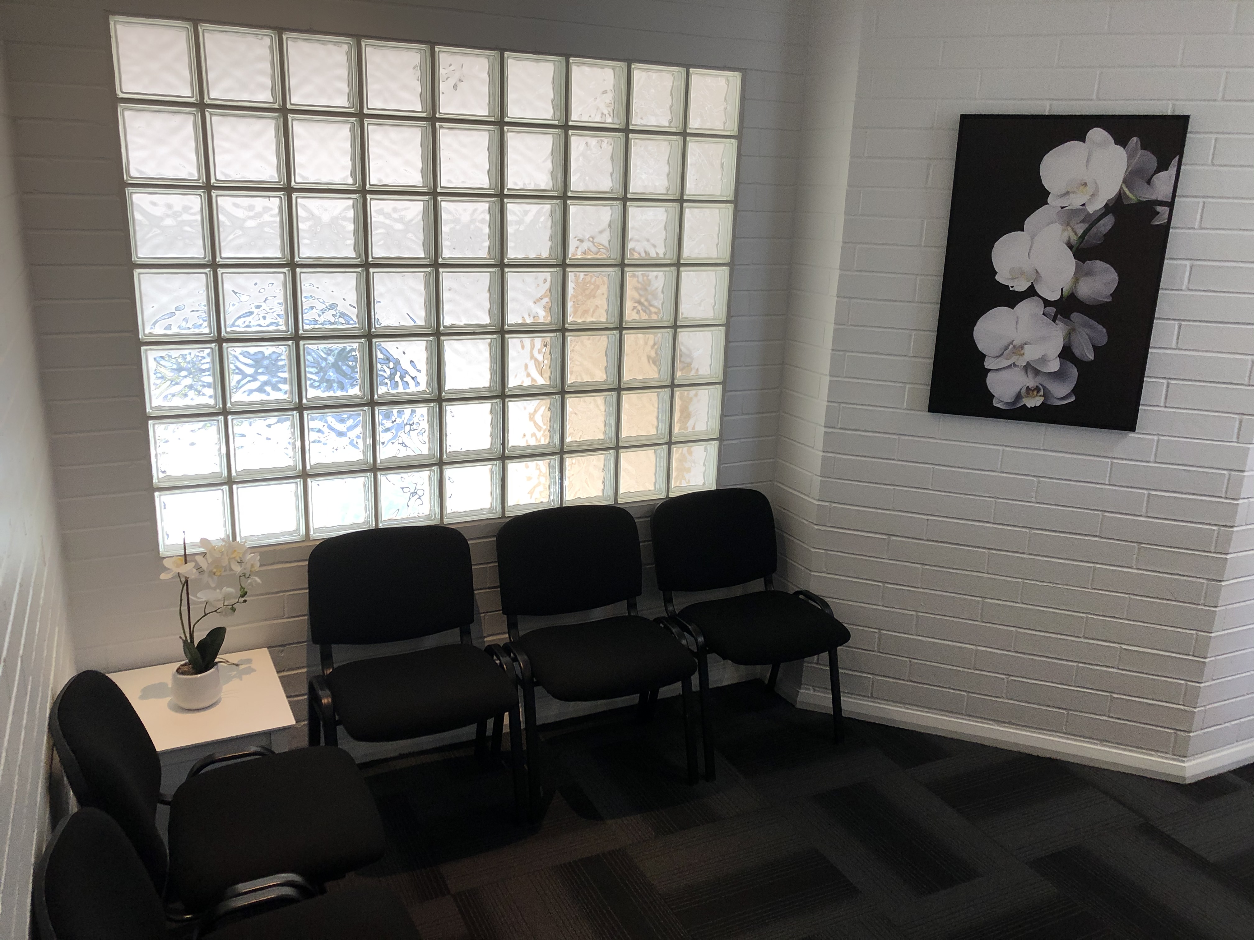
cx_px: 627
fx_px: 1014
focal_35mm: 28
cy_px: 470
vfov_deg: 49.7
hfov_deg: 63.4
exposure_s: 1/50
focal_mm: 3.99
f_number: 1.8
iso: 25
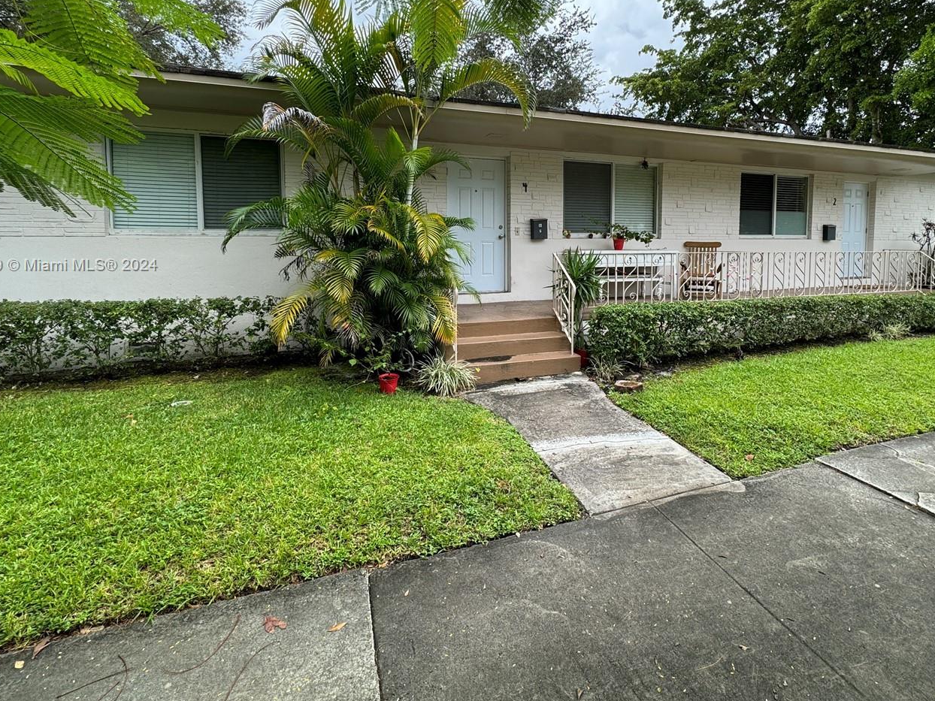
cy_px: 266
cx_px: 518
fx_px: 486
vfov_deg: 70.5
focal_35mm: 18
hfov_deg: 87.4
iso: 40
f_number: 2.2
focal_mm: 2.22
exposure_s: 1/262
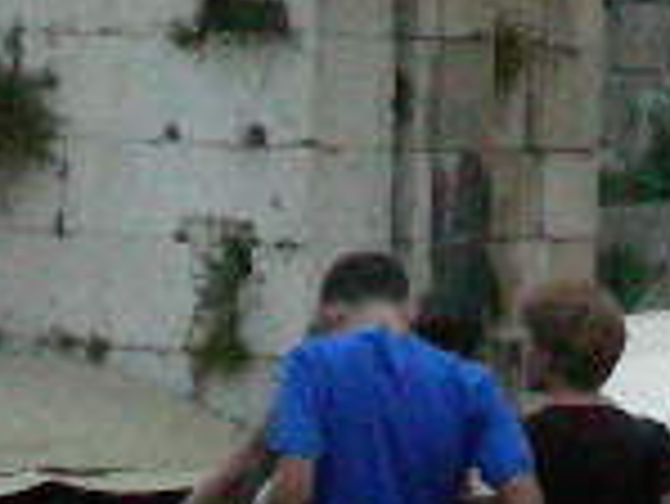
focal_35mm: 261
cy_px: -549
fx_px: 5056
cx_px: 553
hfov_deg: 7.6
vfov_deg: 5.6
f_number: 4
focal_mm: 6.3
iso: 400
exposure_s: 1/200
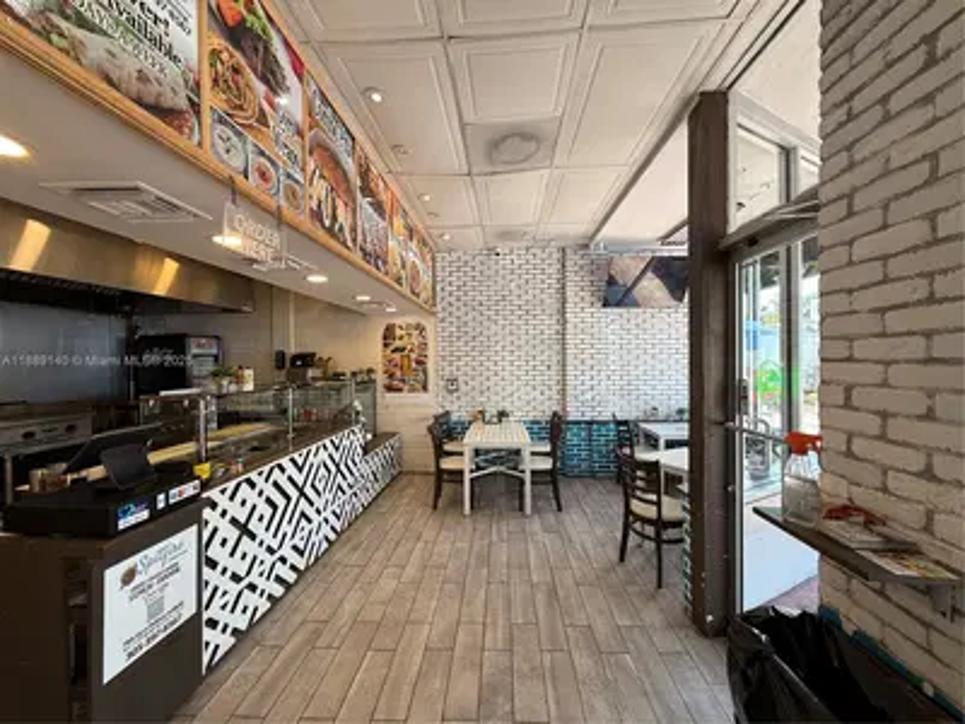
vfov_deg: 85.7
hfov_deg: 102.1
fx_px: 390
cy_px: 362
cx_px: 482
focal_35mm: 14
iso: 64
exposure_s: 1/99
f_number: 2.2
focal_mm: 2.22
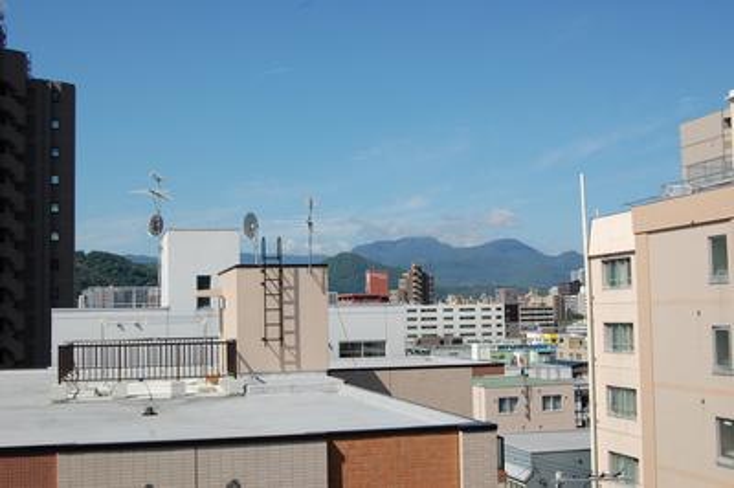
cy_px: 244
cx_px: 367
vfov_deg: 28.9
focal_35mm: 46
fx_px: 947
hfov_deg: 42.4
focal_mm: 31
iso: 200
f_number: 10
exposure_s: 1/400
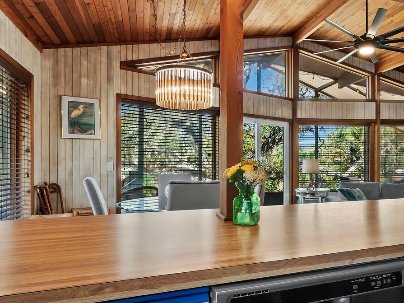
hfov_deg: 67.3
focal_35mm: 25
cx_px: 272
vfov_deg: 54.9
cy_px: 154
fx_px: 292
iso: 400
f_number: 11
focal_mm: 7
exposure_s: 1/2.5
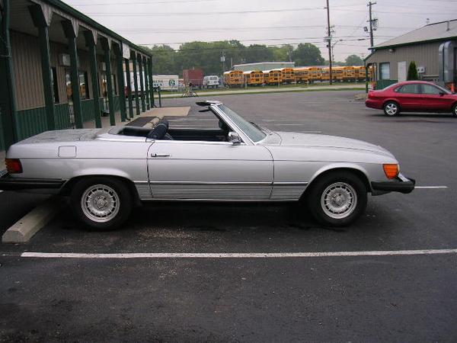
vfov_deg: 37.7
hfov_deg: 49.0
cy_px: 172
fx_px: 502
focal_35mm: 38
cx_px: 228
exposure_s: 1/202
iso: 50
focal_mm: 5.8
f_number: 2.8
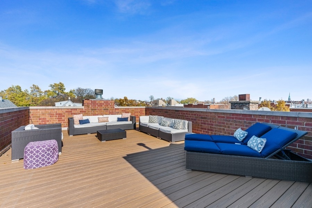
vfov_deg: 73.8
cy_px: 104
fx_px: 139
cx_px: 156
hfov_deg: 96.7
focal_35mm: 16
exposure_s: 1/400
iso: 320
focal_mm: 16
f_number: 8
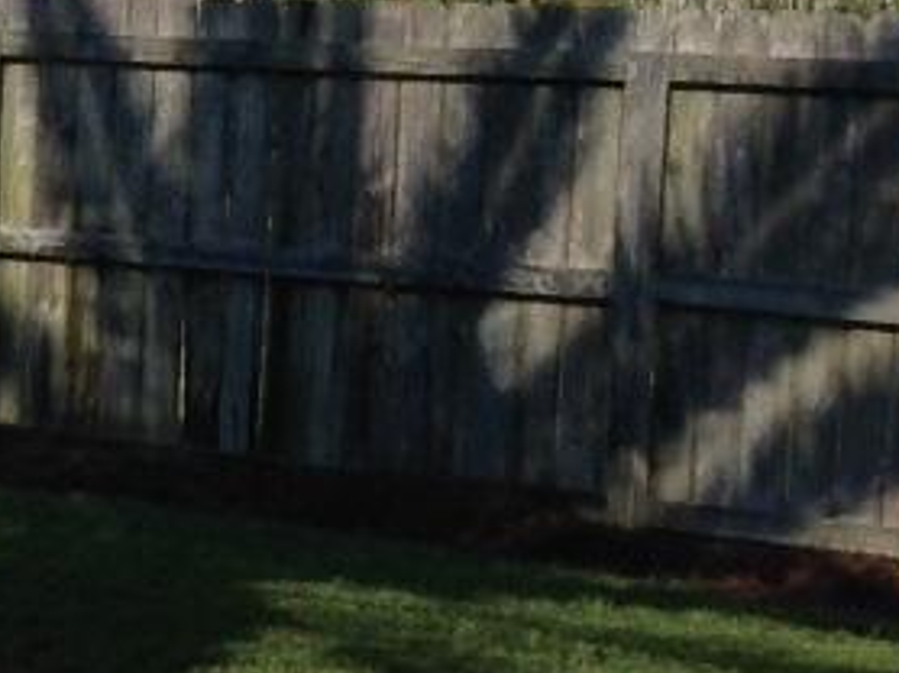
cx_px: -1643
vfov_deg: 7.6
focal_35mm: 194
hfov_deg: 8.7
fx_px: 5034
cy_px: 23
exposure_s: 1/2463
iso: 50
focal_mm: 4.12
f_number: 2.4
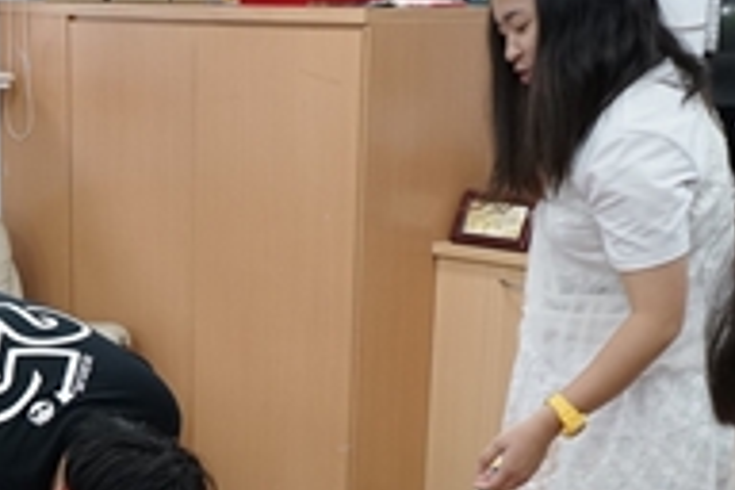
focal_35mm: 89
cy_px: 630
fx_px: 1817
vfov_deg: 14.7
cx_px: 172
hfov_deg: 22.6
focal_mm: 29
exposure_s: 1/60
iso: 800
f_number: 5.6
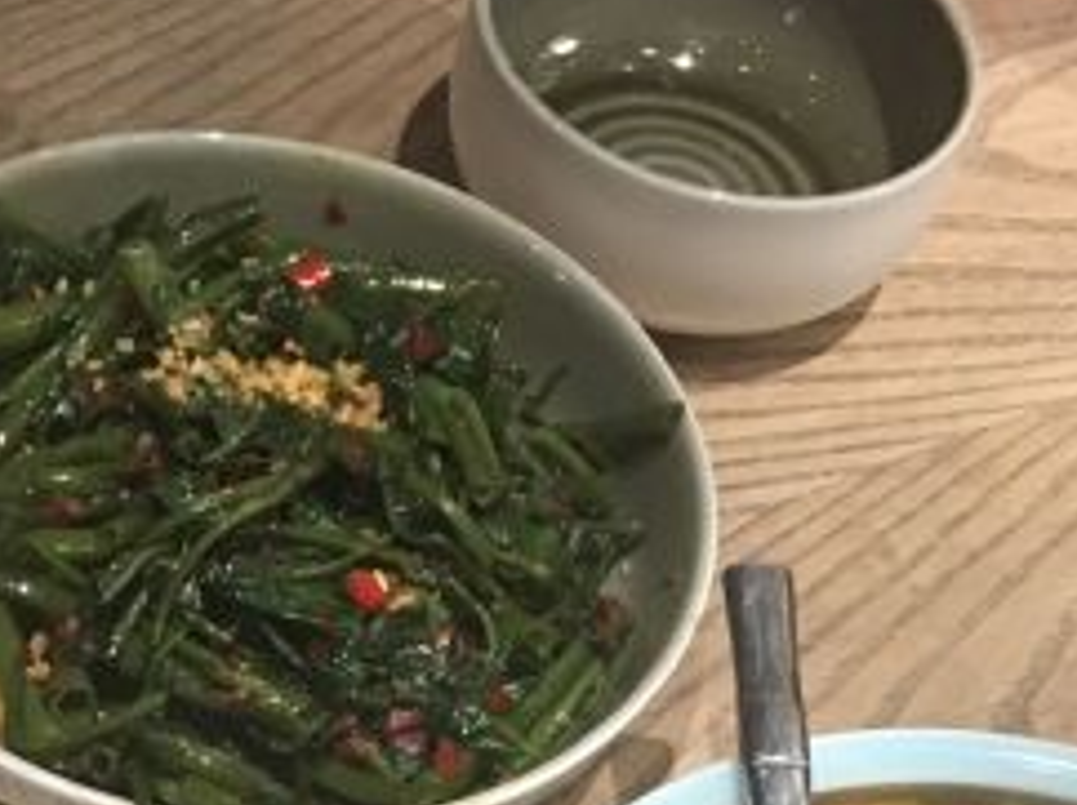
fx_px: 2611
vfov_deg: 16.4
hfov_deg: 22.9
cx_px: 160
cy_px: 1096
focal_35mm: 84
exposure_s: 1/10
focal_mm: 4.15
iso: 80
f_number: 2.2
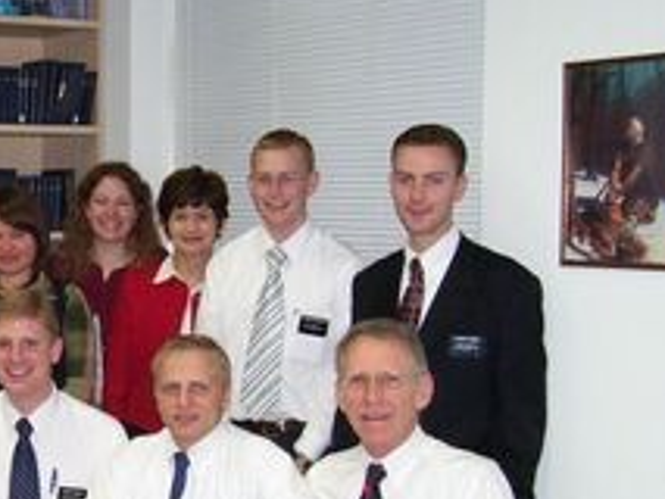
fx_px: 1384
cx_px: -34
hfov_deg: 25.4
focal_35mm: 72
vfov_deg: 20.4
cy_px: 349
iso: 125
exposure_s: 1/60
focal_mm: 5.6
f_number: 2.7
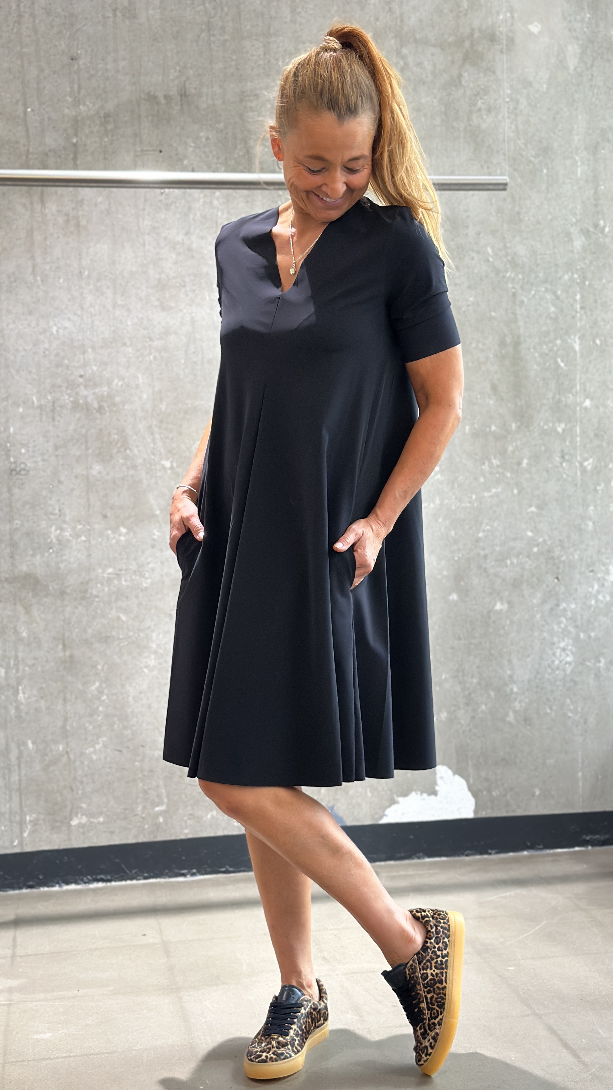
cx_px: 322
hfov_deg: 22.6
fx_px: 1531
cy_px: 550
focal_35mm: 53
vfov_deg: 39.2
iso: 200
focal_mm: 6.86
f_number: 1.78
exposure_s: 1/100
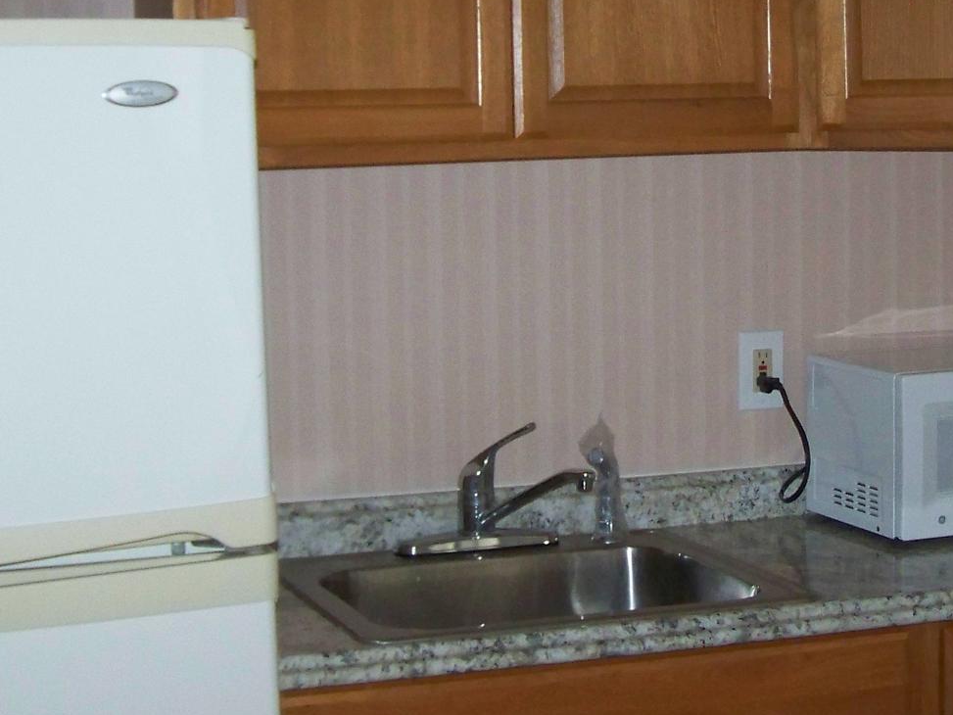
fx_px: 2203
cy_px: 193
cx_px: 611
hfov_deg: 24.3
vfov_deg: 18.3
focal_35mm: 80
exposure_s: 1/30
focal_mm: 6.3
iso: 200
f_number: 2.8
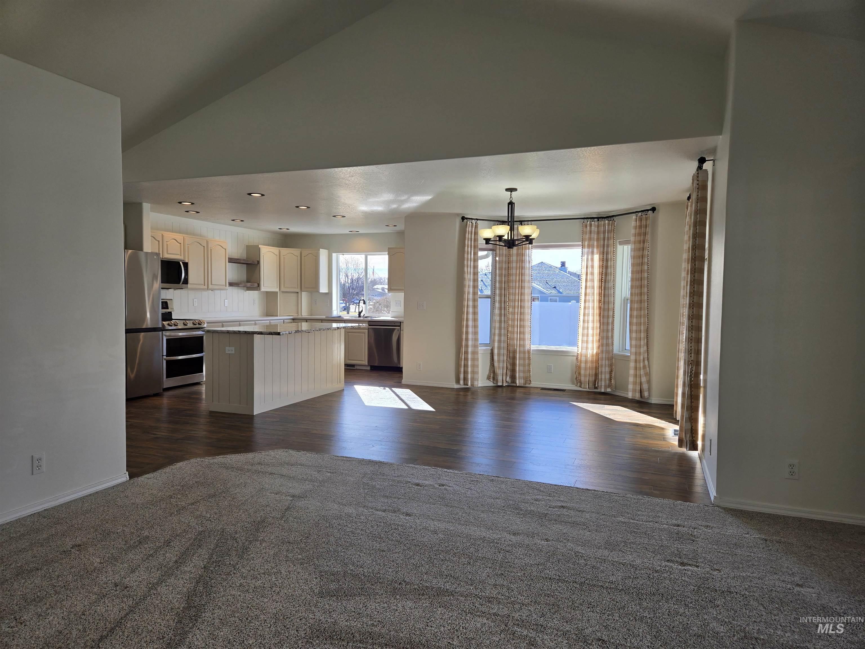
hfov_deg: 73.9
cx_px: 432
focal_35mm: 23
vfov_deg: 58.9
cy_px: 324
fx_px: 575
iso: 25
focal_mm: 5.4
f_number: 1.8
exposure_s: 1/220
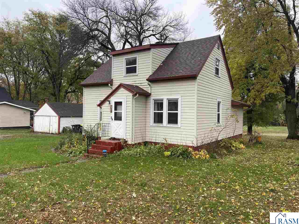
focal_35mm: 26
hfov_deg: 67.3
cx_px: 150
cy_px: 112
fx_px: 225
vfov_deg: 53.1
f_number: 1.6
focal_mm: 5.1
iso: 50
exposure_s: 1/818
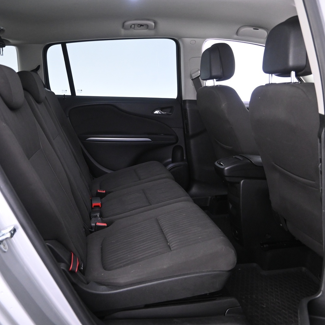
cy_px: 163
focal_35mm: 31
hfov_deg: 52.3
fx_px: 329
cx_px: 136
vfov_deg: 52.5
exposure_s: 1/15
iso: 2000
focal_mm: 16
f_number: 3.5
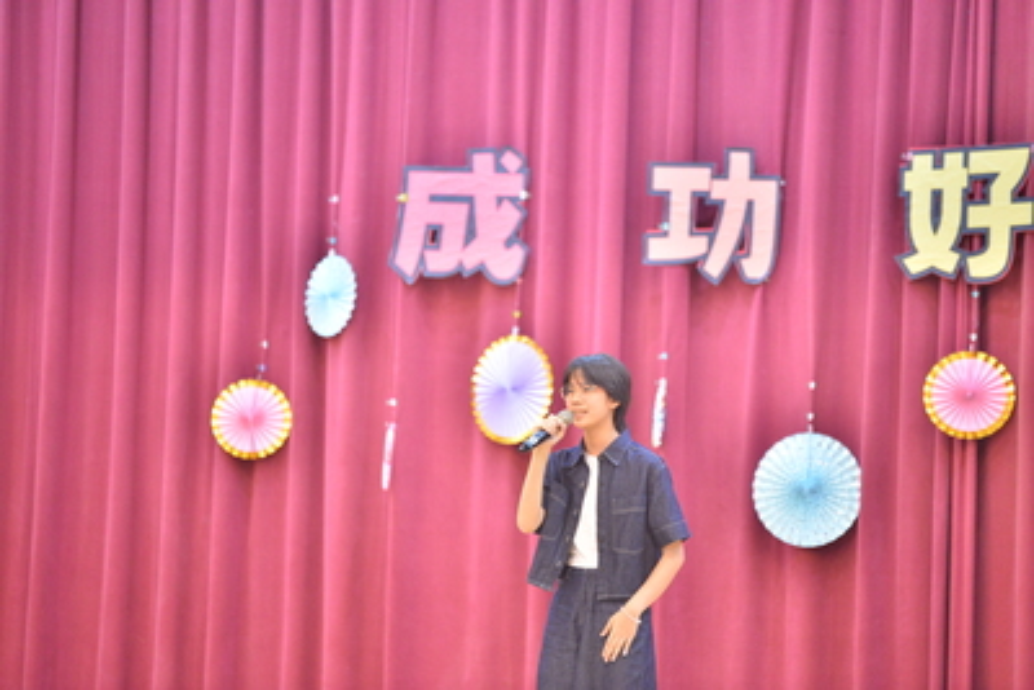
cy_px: 345
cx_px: 517
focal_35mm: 200
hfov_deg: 10.3
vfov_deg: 6.9
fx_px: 5746
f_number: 2.8
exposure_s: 1/160
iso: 3200
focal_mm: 200
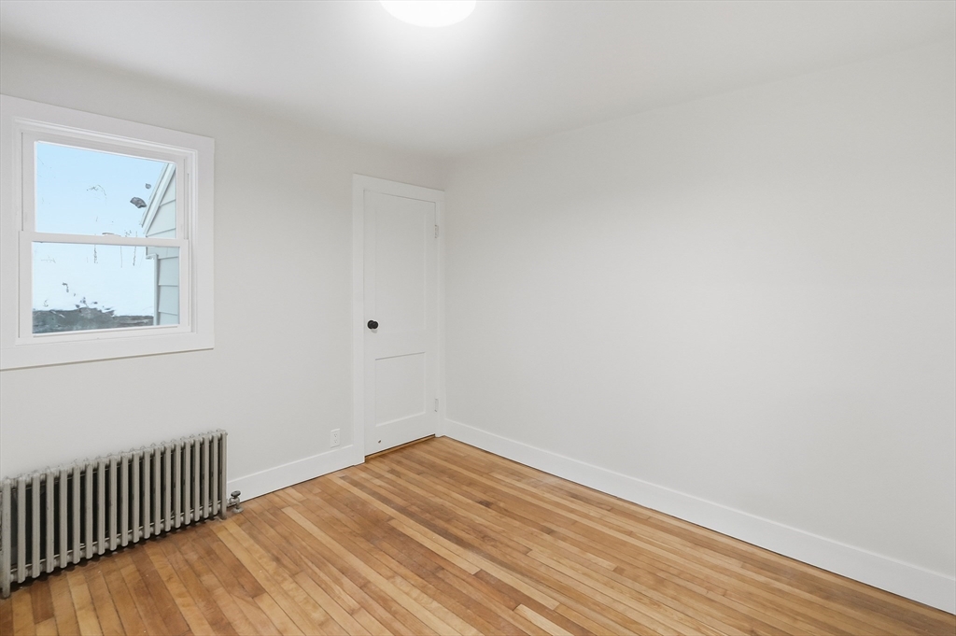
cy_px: 318
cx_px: 478
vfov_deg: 73.7
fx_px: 425
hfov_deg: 96.8
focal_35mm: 16
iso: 800
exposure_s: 1/30
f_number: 8
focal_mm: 16
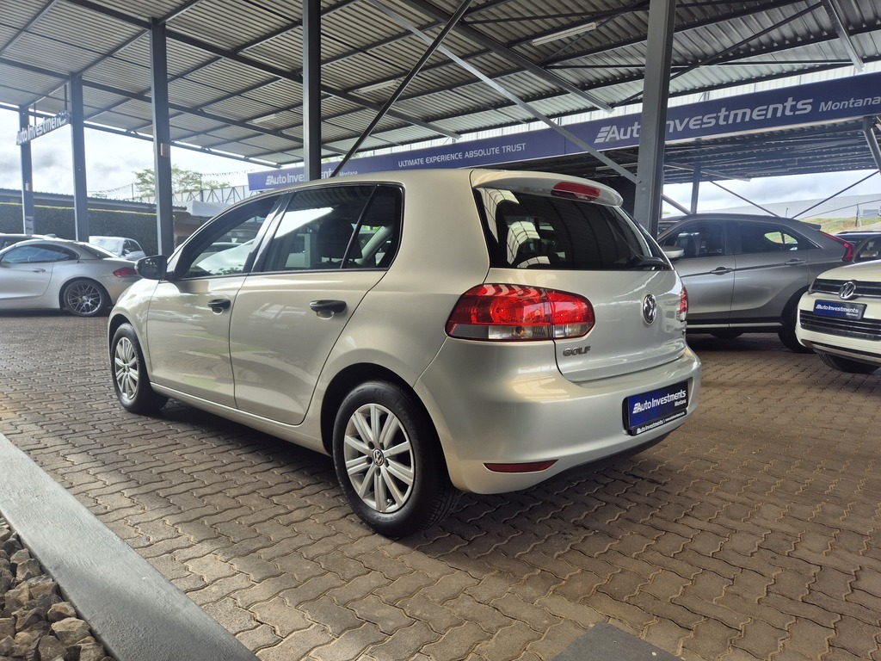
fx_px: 585
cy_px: 330
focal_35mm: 23
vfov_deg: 58.9
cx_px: 440
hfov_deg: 73.9
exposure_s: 1/622
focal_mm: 5.4
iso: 25
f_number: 1.8
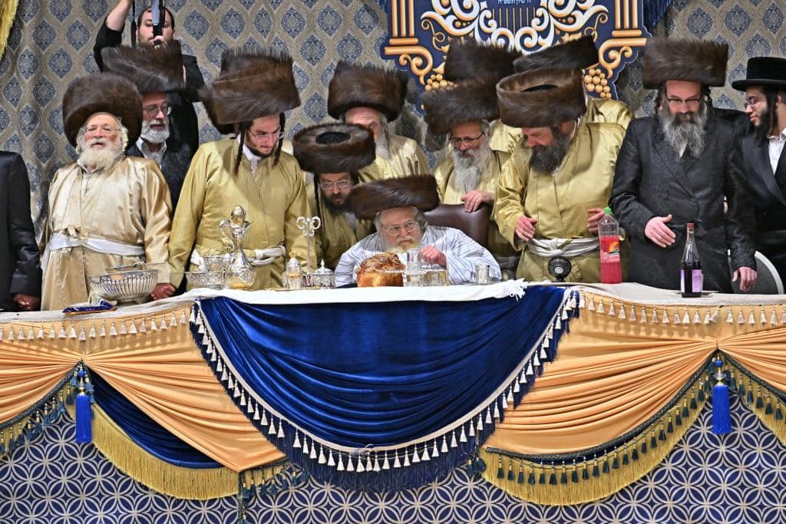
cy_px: 262
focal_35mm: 300
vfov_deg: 4.6
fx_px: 6550
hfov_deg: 6.9
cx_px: 393
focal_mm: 200
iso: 640
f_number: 2.8
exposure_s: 1/250
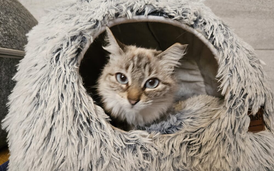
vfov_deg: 49.1
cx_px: 136
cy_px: 98
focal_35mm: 25
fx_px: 187
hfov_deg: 72.6
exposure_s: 1/33.3
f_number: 1.8
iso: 640
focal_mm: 5.4
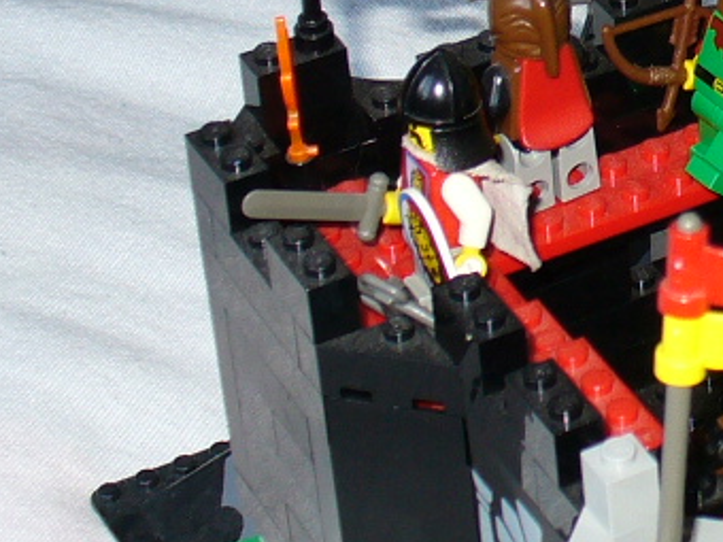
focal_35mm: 158
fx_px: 3300
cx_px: 1031
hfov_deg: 12.0
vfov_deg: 9.3
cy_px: -70
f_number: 2.9
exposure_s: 1/30
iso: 80
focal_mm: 7
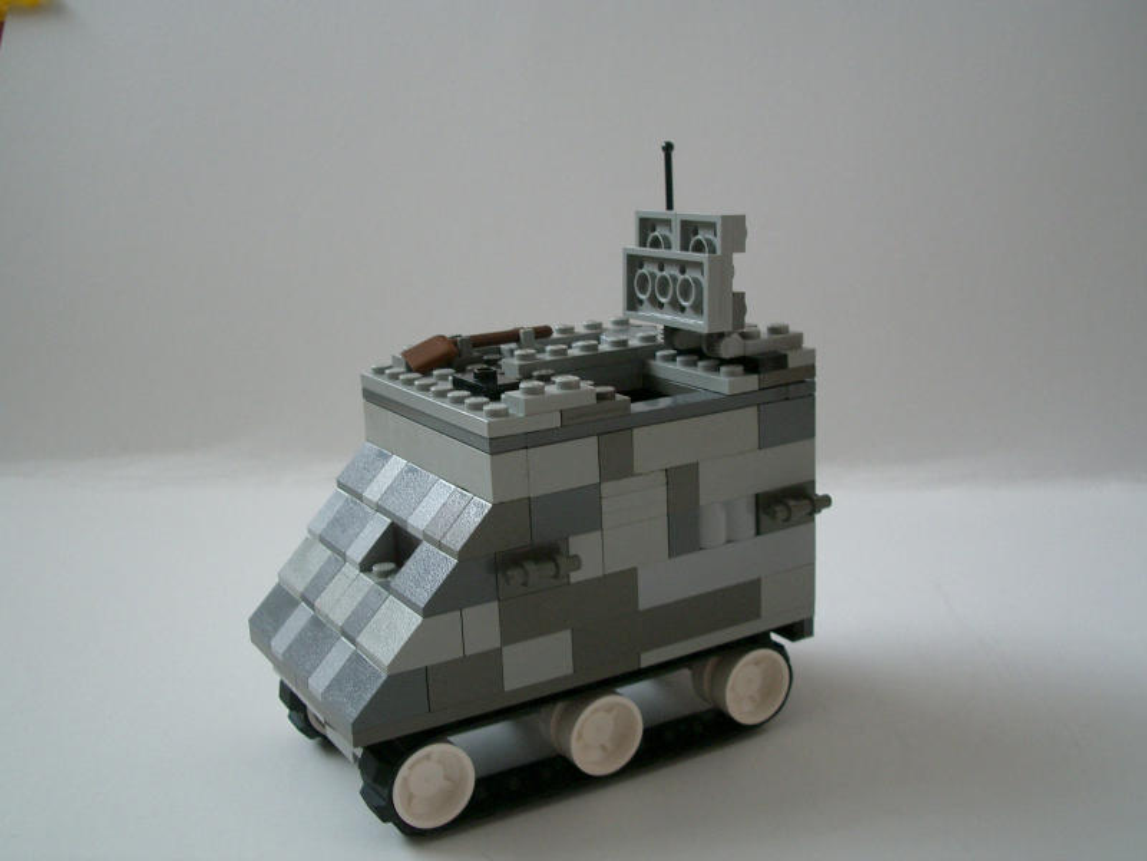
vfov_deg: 35.1
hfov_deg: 45.8
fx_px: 1359
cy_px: 430
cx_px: 574
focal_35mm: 41
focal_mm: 6.8
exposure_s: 1/50
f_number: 2.8
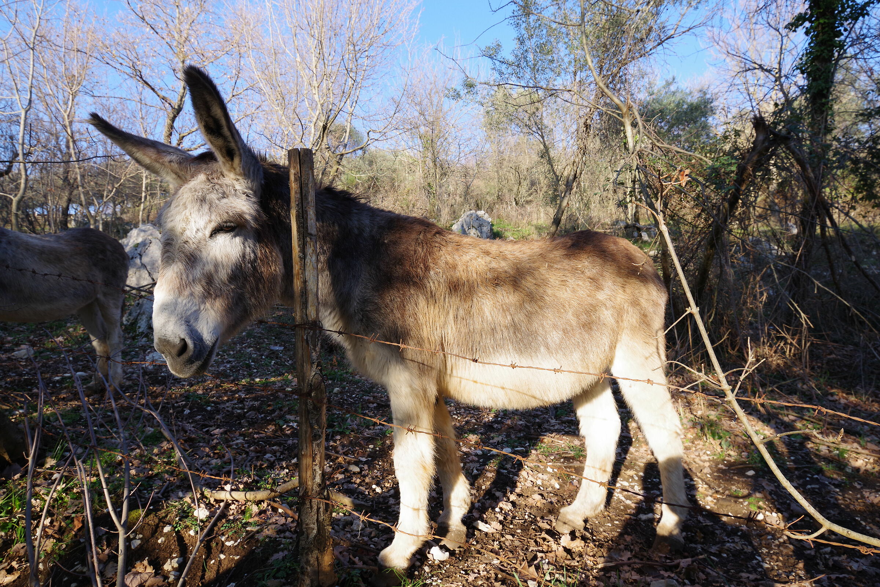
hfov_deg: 84.0
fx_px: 489
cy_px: 294
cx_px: 440
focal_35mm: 20
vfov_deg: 62.0
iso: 400
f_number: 9
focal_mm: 20
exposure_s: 1/100
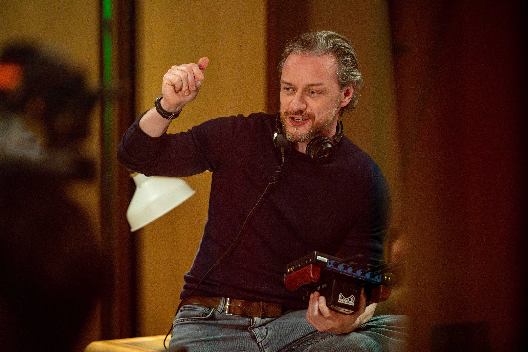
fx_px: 2273
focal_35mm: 155
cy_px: 176
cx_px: 264
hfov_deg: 13.2
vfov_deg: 8.9
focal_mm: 155
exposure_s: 1/200
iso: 5000
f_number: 2.8
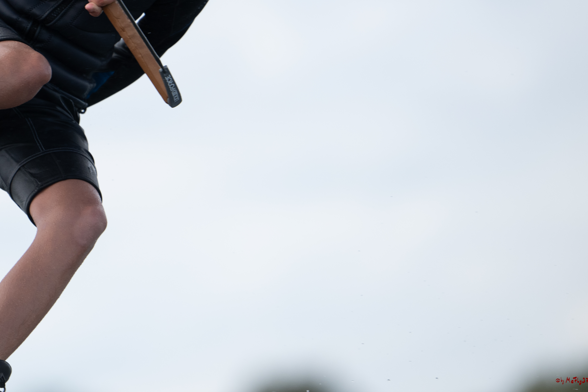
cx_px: 54
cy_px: 24
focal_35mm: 751
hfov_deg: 2.7
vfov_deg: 1.8
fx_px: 12266
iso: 320
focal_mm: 400
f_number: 4.5
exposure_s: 1/2000
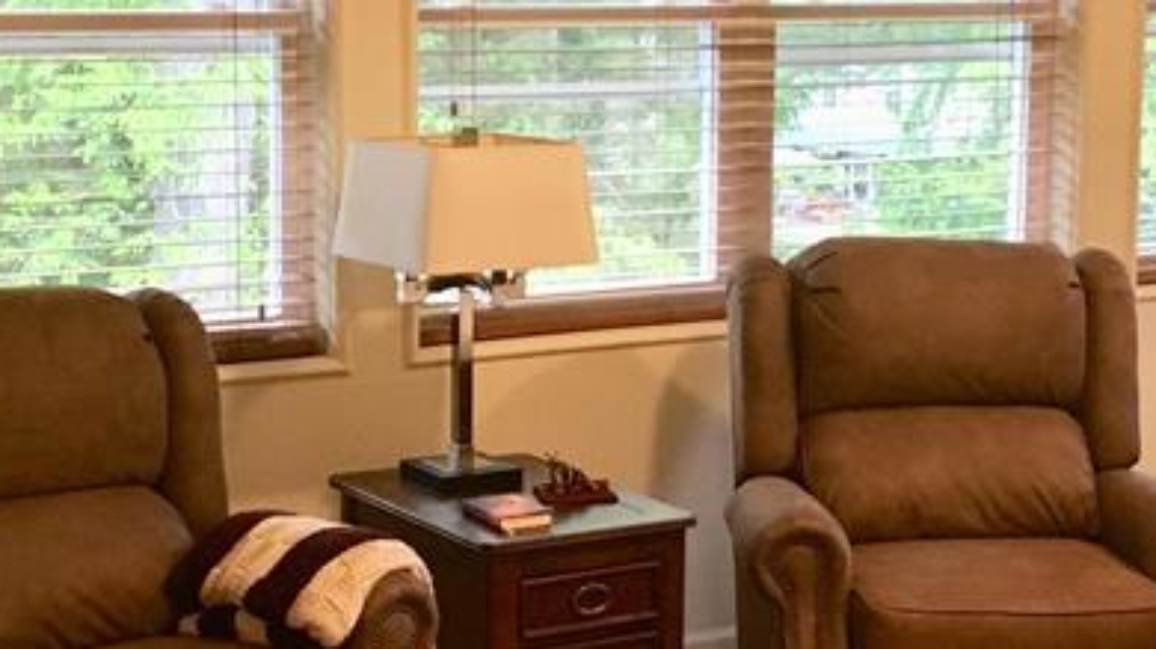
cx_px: 628
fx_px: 2543
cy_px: 305
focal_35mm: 83
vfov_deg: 14.5
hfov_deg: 25.6
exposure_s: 1/30
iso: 125
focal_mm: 4.15
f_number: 2.2
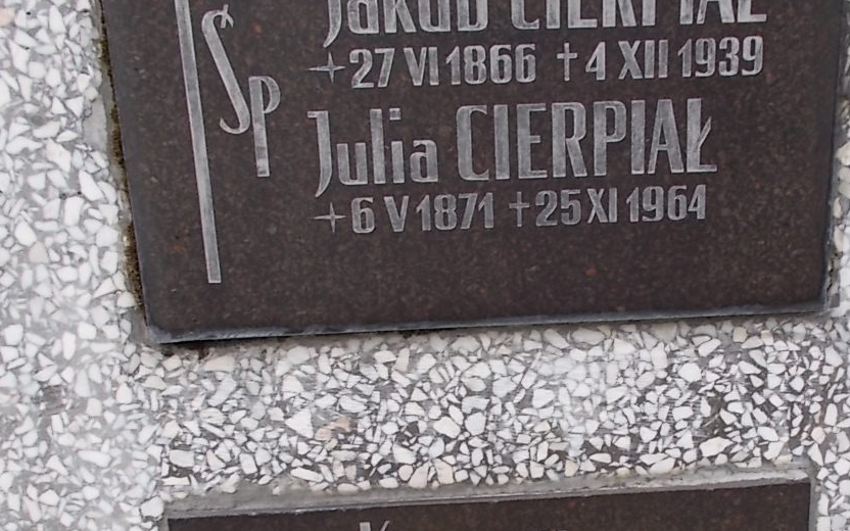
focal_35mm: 53
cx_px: 511
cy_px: 470
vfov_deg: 23.8
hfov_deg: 38.0
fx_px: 1228
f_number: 3.2
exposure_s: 1/250
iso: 80
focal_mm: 4.6
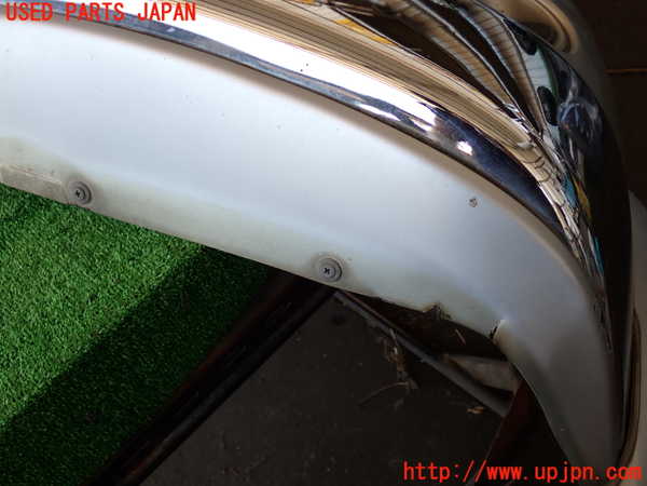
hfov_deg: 42.9
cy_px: 243
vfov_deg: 32.9
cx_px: 324
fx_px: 822
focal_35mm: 44
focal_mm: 7.84
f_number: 2.9
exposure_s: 1/80
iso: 125
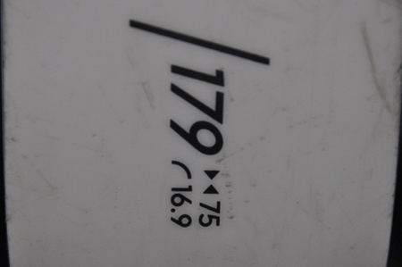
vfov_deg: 8.7
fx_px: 1757
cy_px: 134
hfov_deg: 13.1
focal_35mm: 158
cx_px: 201
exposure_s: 1/125
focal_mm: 105
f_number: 8
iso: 3200
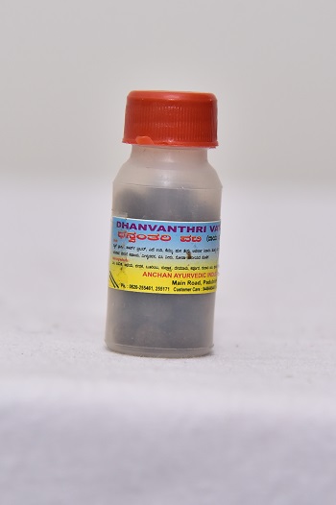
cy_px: 252
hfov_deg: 11.4
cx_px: 168
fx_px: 1682
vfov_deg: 17.1
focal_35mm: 120
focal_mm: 120
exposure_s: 1/160
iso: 1600
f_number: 5
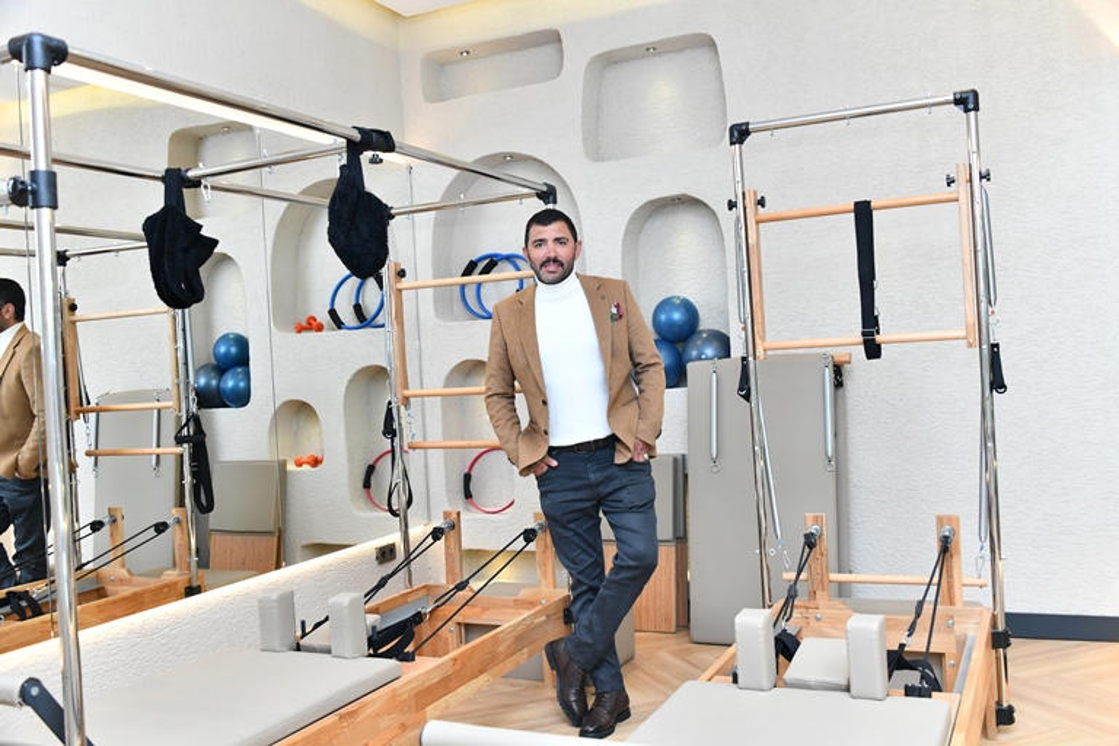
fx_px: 1057
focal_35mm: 34
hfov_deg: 55.8
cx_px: 560
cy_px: 373
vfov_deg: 38.9
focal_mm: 34
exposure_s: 1/200
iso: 2000
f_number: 5.6
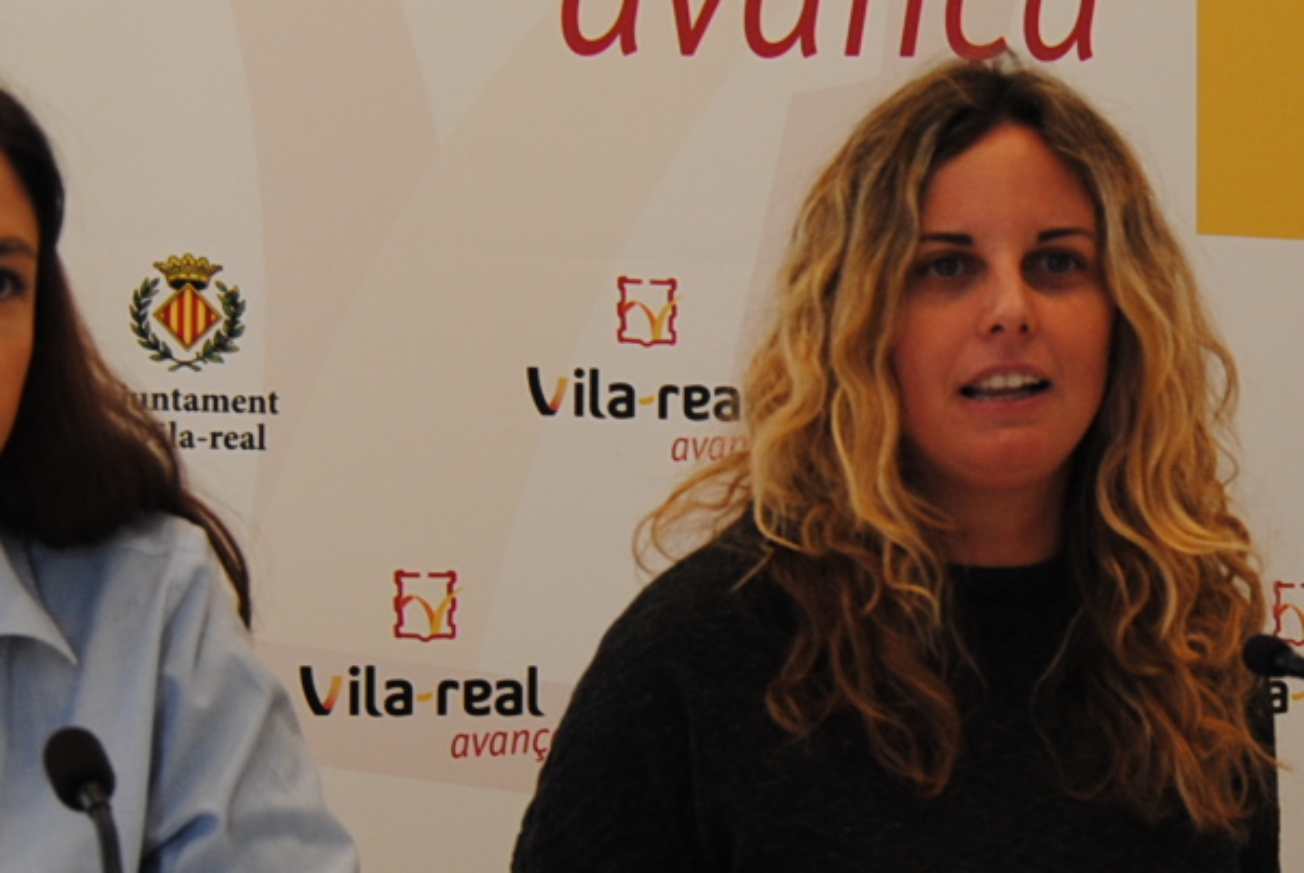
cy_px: 579
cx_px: 933
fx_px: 4010
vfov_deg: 12.4
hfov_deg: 18.4
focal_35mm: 111
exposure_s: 1/80
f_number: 4.5
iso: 200
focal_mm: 23
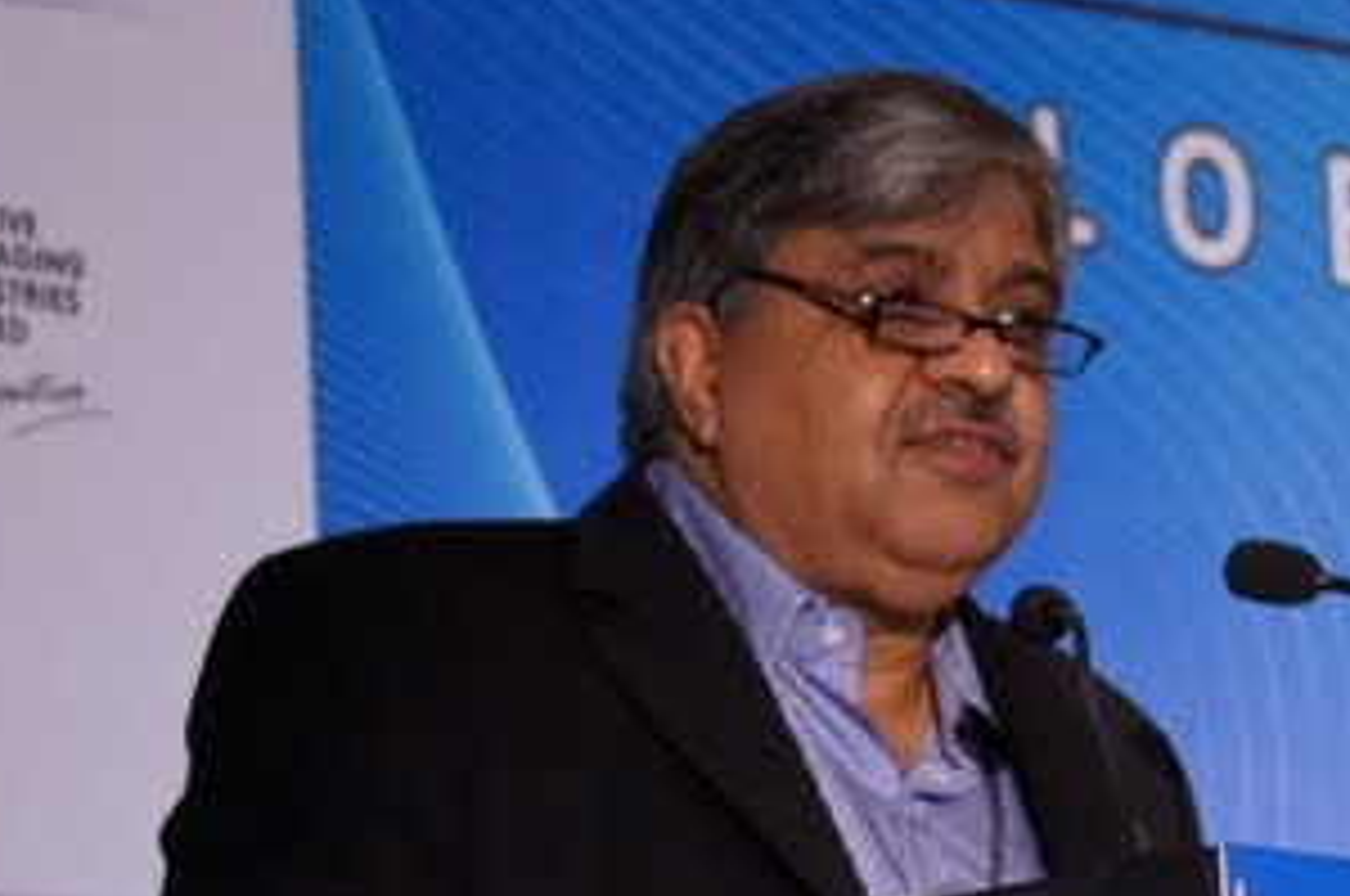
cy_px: 1173
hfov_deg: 6.8
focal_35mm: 300
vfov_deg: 4.5
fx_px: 11244
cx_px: 1300
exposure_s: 1/125
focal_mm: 75
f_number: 4.5
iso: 2000
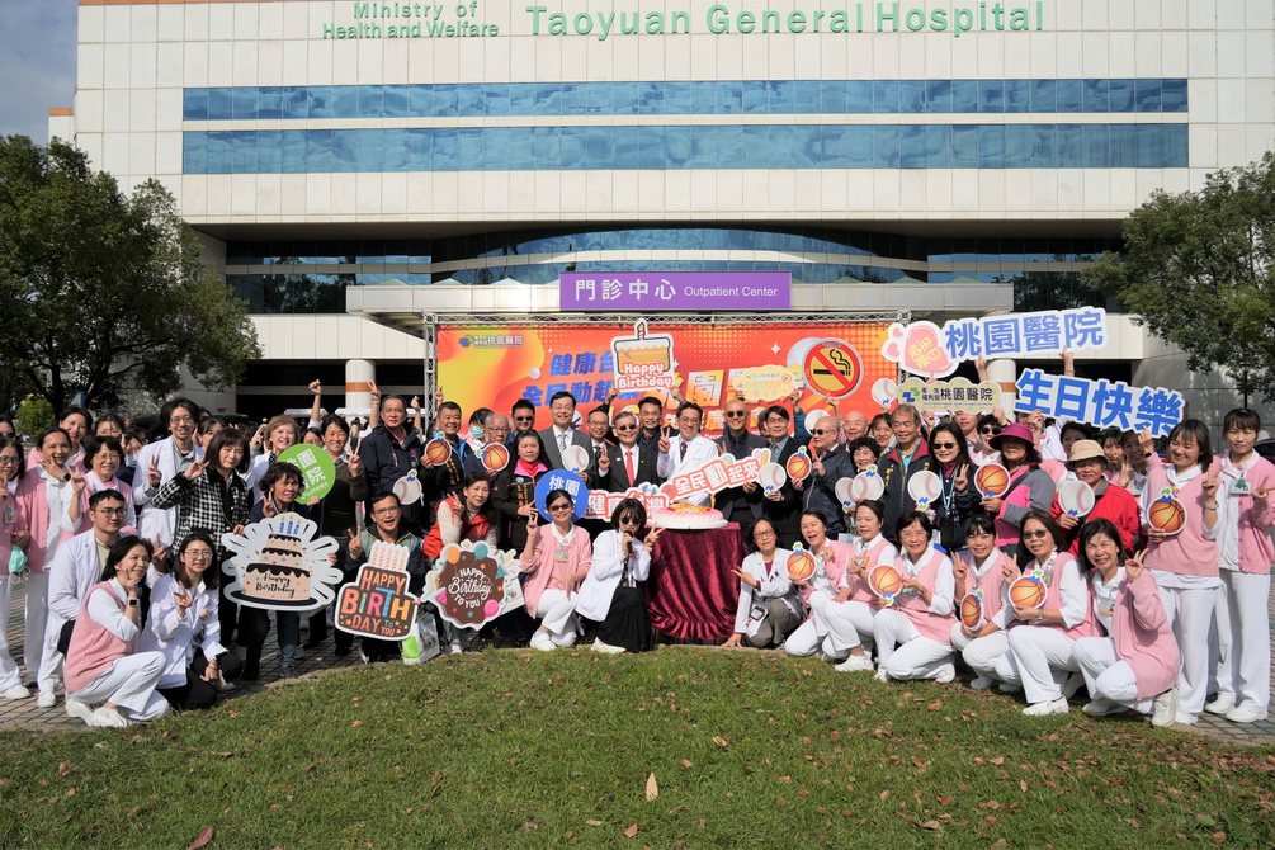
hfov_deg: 65.5
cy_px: 425
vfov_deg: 46.4
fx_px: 992
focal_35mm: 28
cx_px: 638
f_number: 8
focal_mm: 28
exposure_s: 1/640
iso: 100
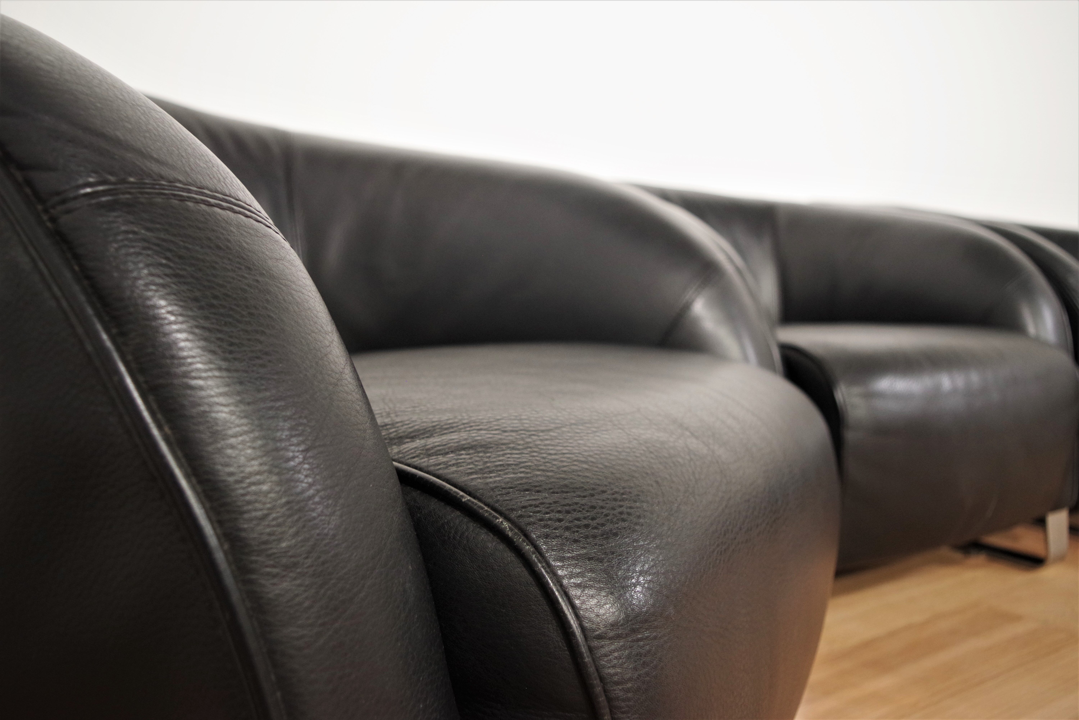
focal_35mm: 30
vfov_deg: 43.6
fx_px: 899
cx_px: 540
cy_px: 360
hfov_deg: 61.9
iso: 1600
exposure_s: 1/60
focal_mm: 20
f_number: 4
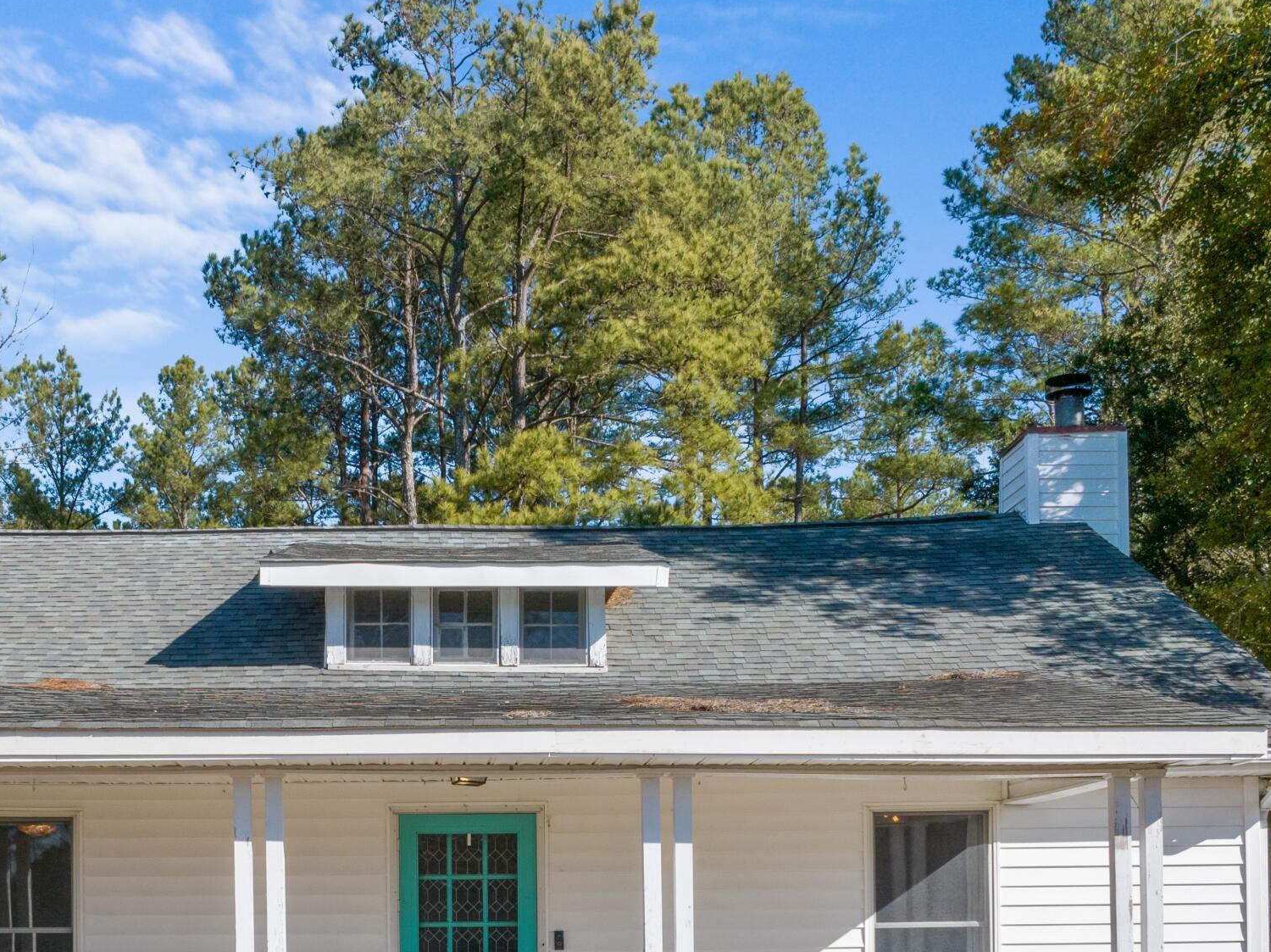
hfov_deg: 39.2
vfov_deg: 28.6
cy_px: 927
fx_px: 1761
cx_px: 415
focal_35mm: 48
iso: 100
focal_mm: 12.29
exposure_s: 1/80
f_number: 8
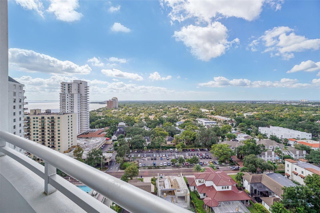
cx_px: 160
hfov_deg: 100.4
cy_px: 106
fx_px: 133
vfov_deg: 77.3
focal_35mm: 15
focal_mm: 10
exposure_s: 1/350
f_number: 8
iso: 100
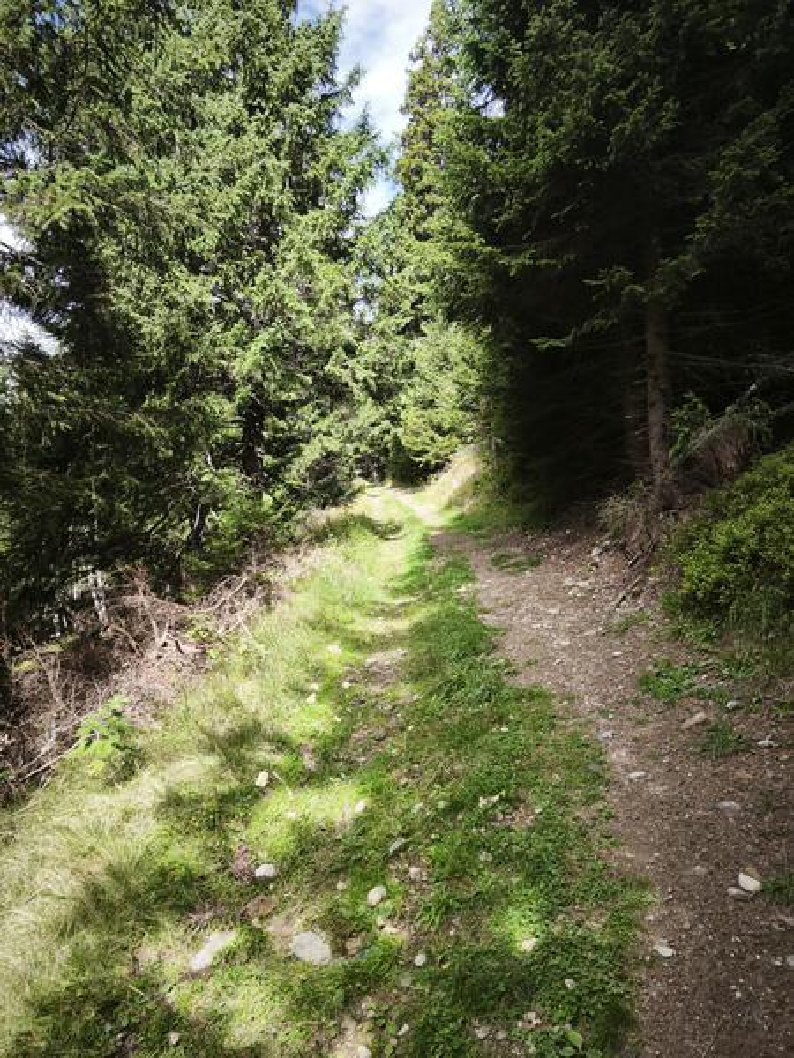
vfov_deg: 73.9
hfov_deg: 58.9
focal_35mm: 23
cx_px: 397
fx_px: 703
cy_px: 529
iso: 80
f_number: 1.7
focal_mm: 5.35
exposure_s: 1/653
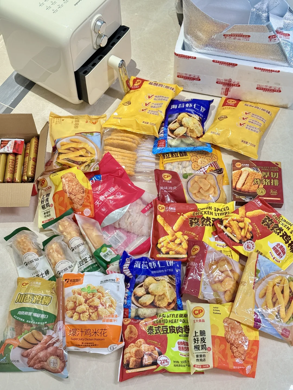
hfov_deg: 30.3
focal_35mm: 48
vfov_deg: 39.7
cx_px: 146
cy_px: 195
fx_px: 542
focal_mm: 6.76
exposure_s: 1/60
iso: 200
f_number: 1.78
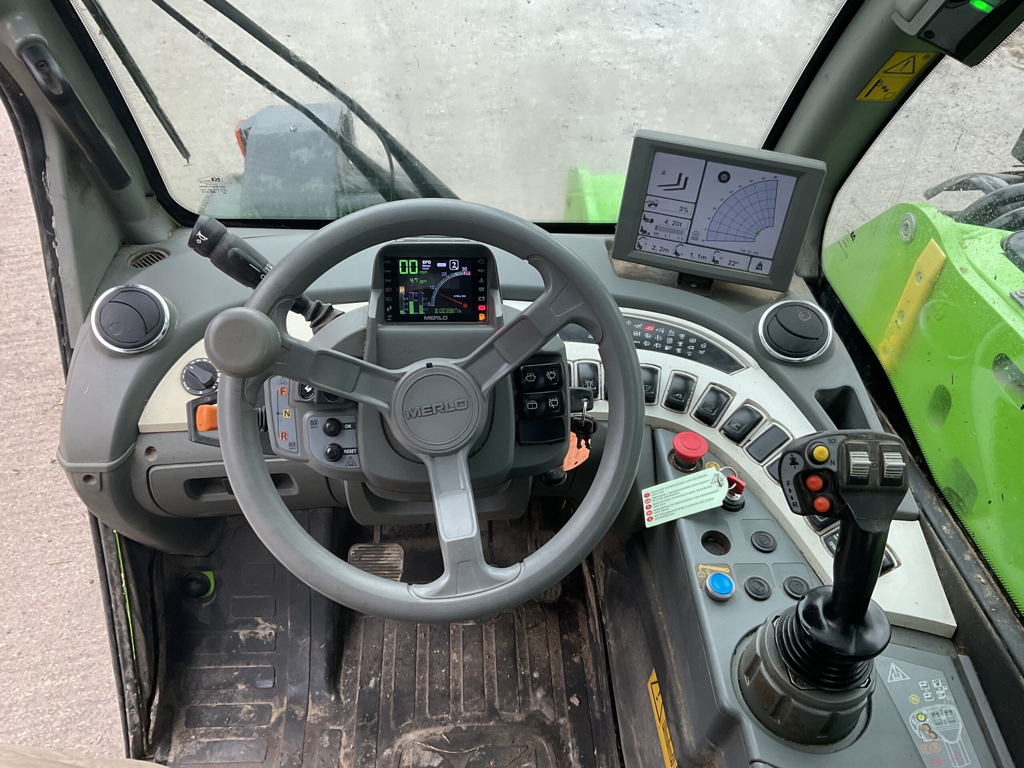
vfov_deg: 48.2
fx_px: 858
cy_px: 384
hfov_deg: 61.7
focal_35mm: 29
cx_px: 512
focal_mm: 3
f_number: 1.8
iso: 64
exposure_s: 1/120
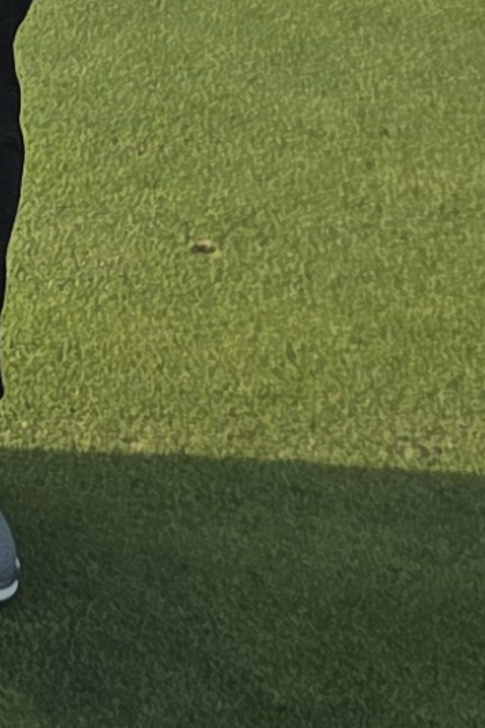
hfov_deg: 6.4
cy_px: -547
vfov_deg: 10.8
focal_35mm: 180
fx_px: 3642
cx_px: -1355
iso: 80
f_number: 1.8
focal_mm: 5.4
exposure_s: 1/2151
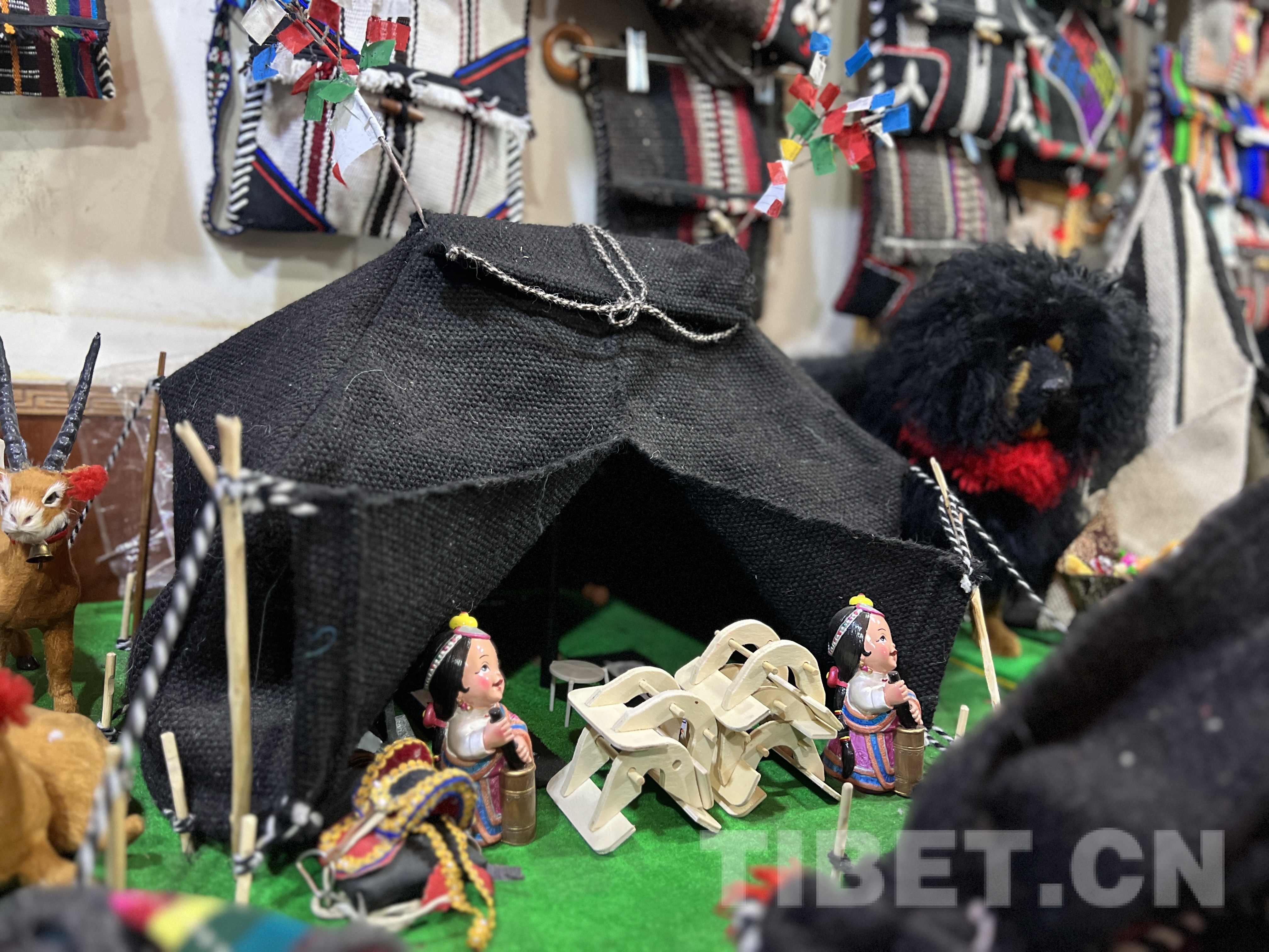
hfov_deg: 67.3
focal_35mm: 26
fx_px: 953
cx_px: 634
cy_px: 476
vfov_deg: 53.1
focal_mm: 5.7
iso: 500
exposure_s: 1/41
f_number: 1.5
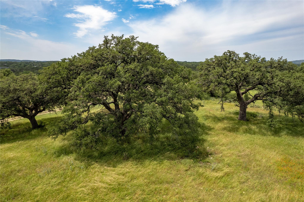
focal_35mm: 22
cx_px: 152
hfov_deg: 78.6
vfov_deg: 57.2
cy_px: 101
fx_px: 186
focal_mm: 8.38
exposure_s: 1/320
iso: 100
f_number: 2.8
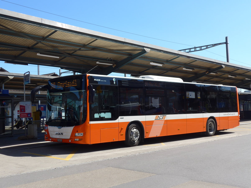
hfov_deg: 41.2
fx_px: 334
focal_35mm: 46
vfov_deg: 31.5
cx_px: 126
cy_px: 94
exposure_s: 1/1300
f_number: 3
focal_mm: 9.5
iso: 80
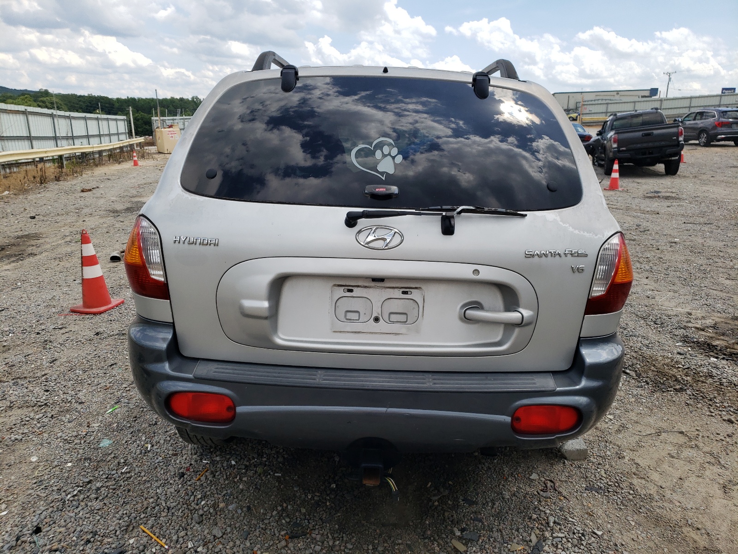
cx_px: 369
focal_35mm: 26
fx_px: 554
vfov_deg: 53.1
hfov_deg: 67.3
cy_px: 277
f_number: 1.5
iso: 50
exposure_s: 1/2500
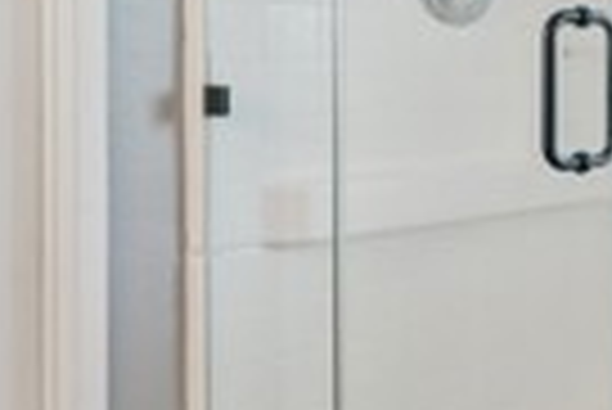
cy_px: 99
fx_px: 1038
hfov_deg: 22.8
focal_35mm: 61
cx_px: 1030
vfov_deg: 22.1
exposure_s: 1/30
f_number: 8
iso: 320
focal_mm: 13
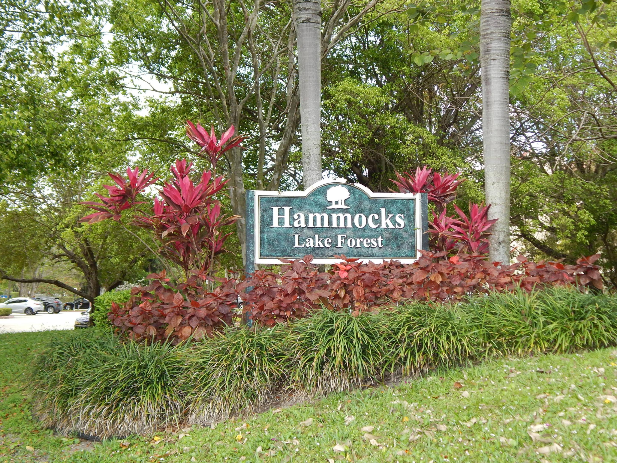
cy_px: 232
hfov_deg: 38.9
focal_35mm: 49
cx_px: 308
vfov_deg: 29.7
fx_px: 873
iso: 180
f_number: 3.7
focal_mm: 8.6
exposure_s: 1/200
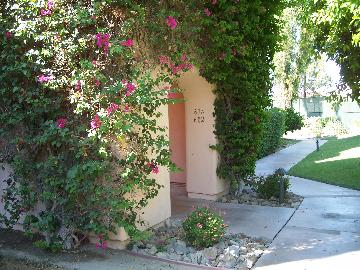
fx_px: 385
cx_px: 180
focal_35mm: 37
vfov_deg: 38.7
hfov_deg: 50.1
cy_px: 135
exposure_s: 1/80
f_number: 2.8
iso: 64
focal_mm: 7.8
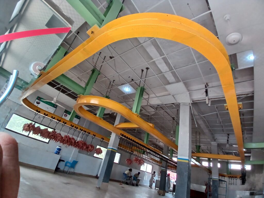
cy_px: 99
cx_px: 132
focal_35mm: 17
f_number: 2.2
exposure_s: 1/50
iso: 100
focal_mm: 1.4
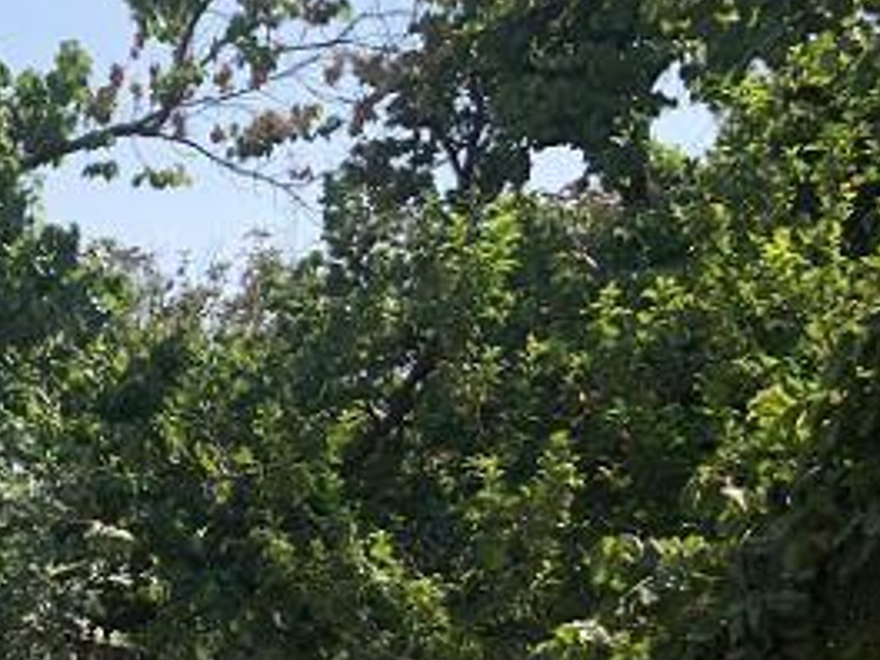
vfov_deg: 16.4
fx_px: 2161
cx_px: -433
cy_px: 873
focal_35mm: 85
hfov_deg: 20.0
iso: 20
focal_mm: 4
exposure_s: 1/1333
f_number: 1.8
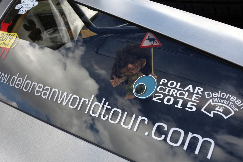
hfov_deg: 46.3
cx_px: 107
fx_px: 284
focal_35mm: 42
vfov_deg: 31.9
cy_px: 85
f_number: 5.6
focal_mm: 13.9
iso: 125
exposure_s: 1/200
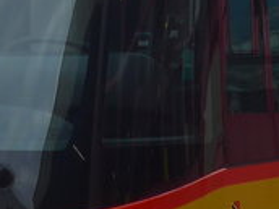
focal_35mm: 321
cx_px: 130
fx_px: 2587
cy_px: -120
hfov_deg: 6.2
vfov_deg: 4.6
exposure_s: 1/400
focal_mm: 9.5
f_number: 3
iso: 80
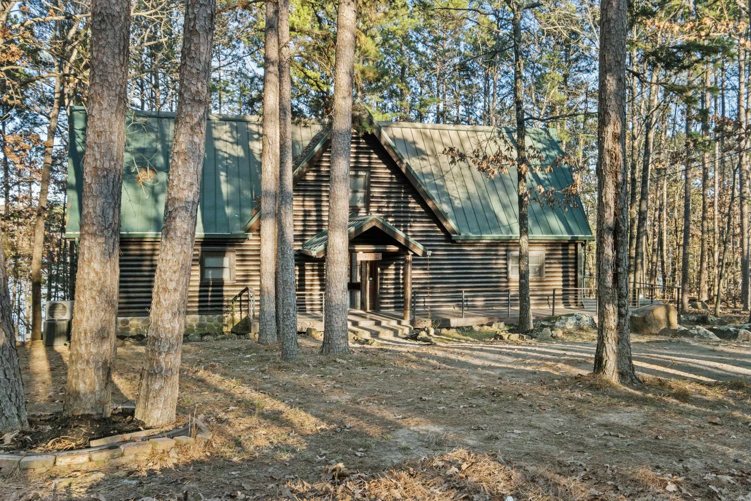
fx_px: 647
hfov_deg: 60.3
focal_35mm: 31
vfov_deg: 42.3
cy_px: 250
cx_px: 376
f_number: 10
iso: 200
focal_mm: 20.9
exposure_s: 1/5
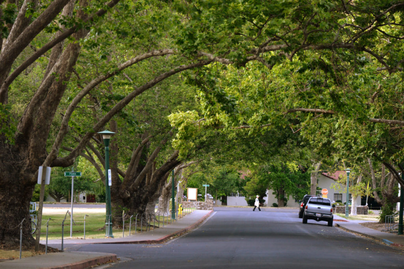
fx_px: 2076
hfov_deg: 11.1
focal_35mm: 185
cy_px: 134
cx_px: 202
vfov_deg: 7.4
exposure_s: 1/80
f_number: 8
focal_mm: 185
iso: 800
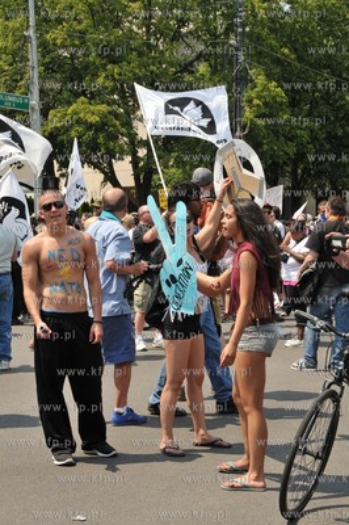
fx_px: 1049
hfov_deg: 18.9
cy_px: 262
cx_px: 174
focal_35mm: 72
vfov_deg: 28.1
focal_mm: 48
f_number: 10
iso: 560
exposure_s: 1/640
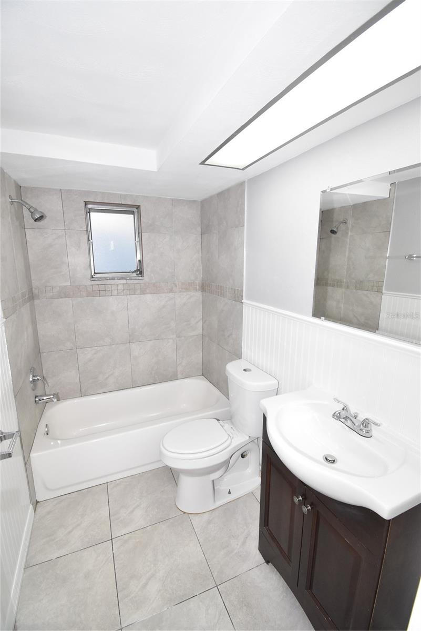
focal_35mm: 15
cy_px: 316
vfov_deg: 100.4
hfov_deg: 77.4
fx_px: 263
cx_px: 210
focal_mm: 10
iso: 1600
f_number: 8
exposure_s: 1/160
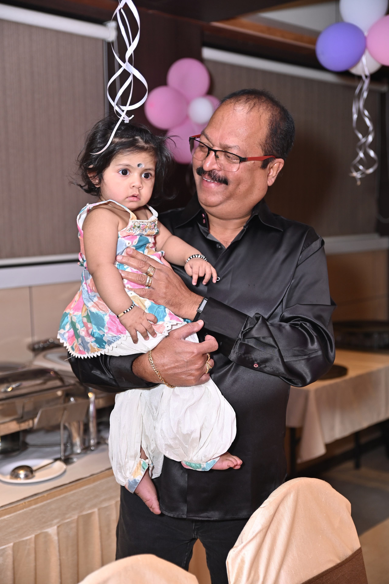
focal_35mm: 50
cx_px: 194
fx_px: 812
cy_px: 292
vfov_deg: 39.6
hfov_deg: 27.0
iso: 250
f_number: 2.8
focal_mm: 50
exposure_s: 1/160
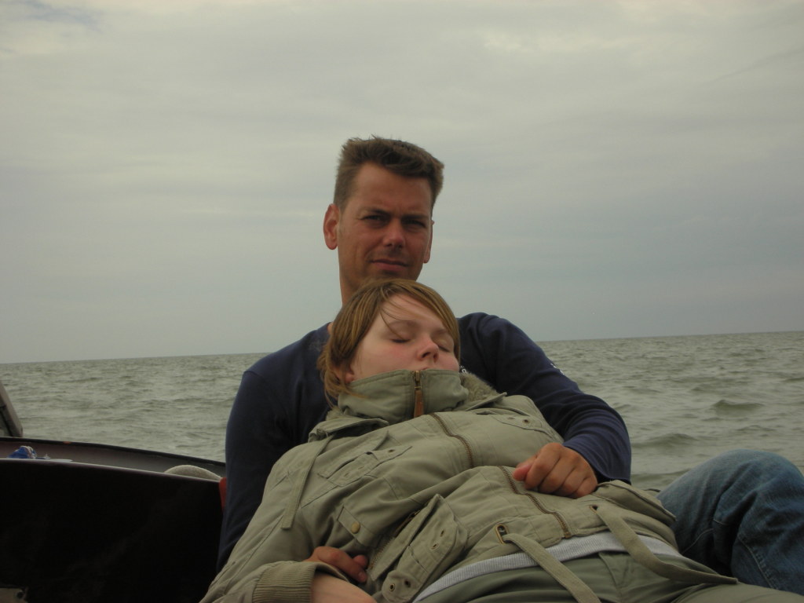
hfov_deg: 26.7
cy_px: 302
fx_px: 1696
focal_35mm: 73
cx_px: 402
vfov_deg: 20.2
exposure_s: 1/73
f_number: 12.4
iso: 50
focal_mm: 12.2
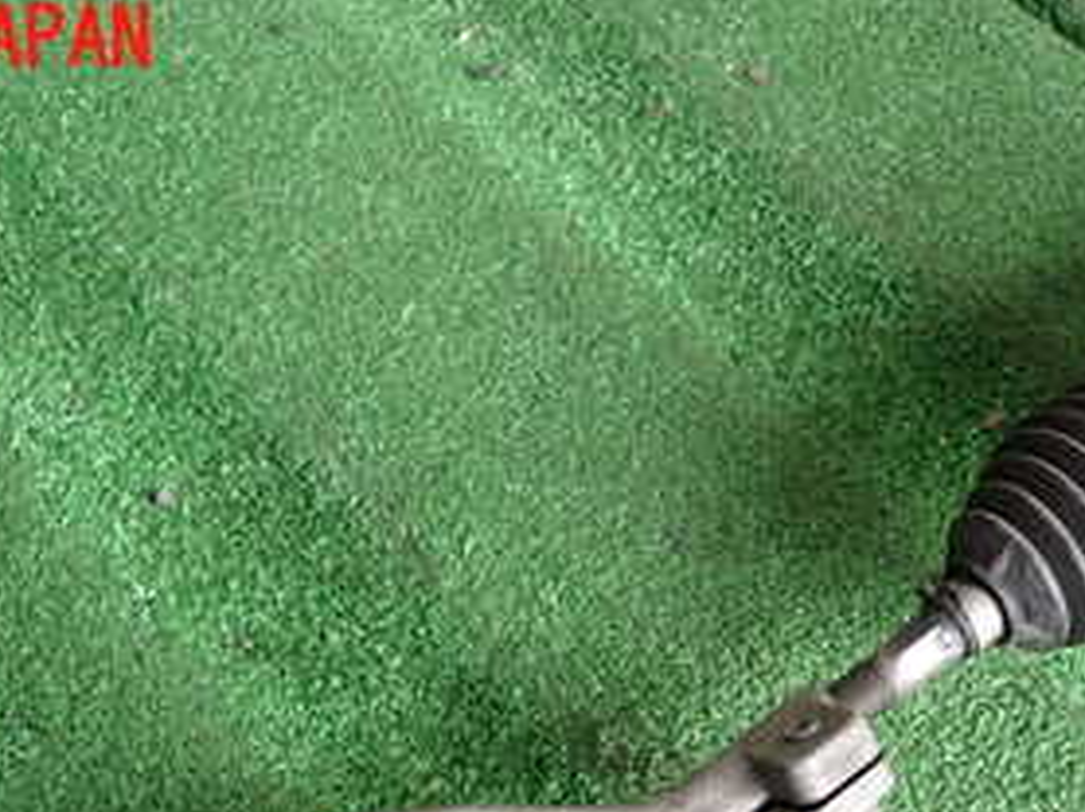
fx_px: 1691
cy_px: 871
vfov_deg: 25.3
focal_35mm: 54
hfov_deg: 35.5
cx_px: 613
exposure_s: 1/60
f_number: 2
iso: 125
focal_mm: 4.5
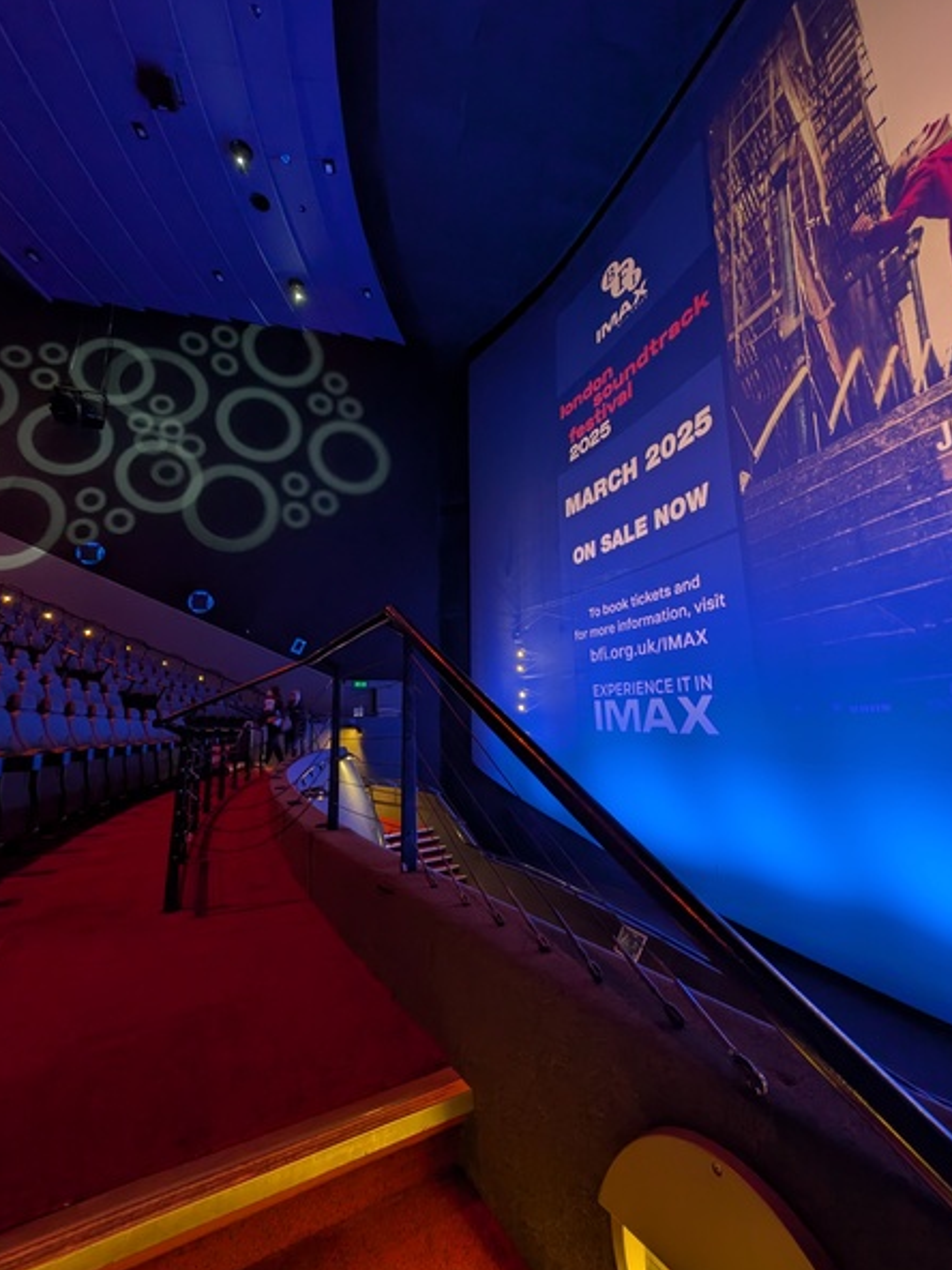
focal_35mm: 13
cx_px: 472
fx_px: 477
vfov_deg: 106.2
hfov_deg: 89.9
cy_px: 624
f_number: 1.95
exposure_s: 1/25
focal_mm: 2.23
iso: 205
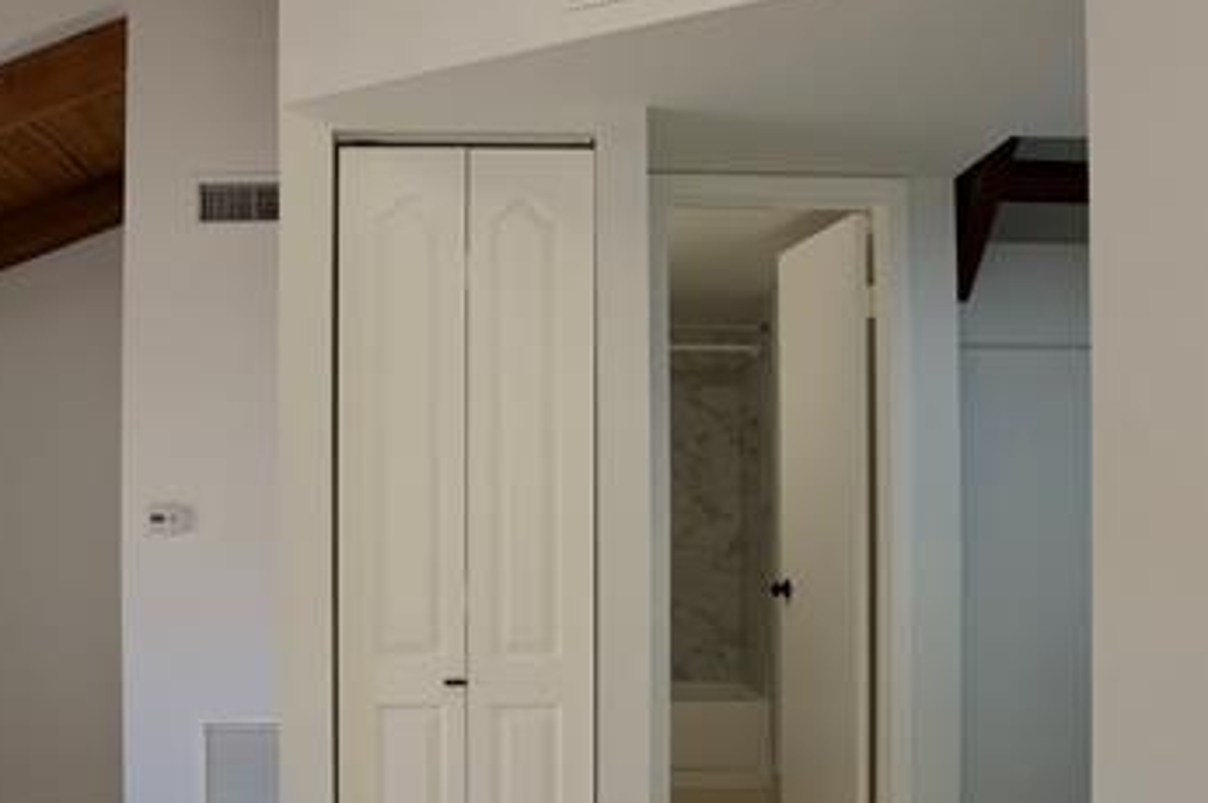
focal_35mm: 37
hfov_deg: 51.8
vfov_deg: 35.6
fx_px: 1240
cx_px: 534
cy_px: 522
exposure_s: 1/125
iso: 640
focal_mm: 16
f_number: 5.6
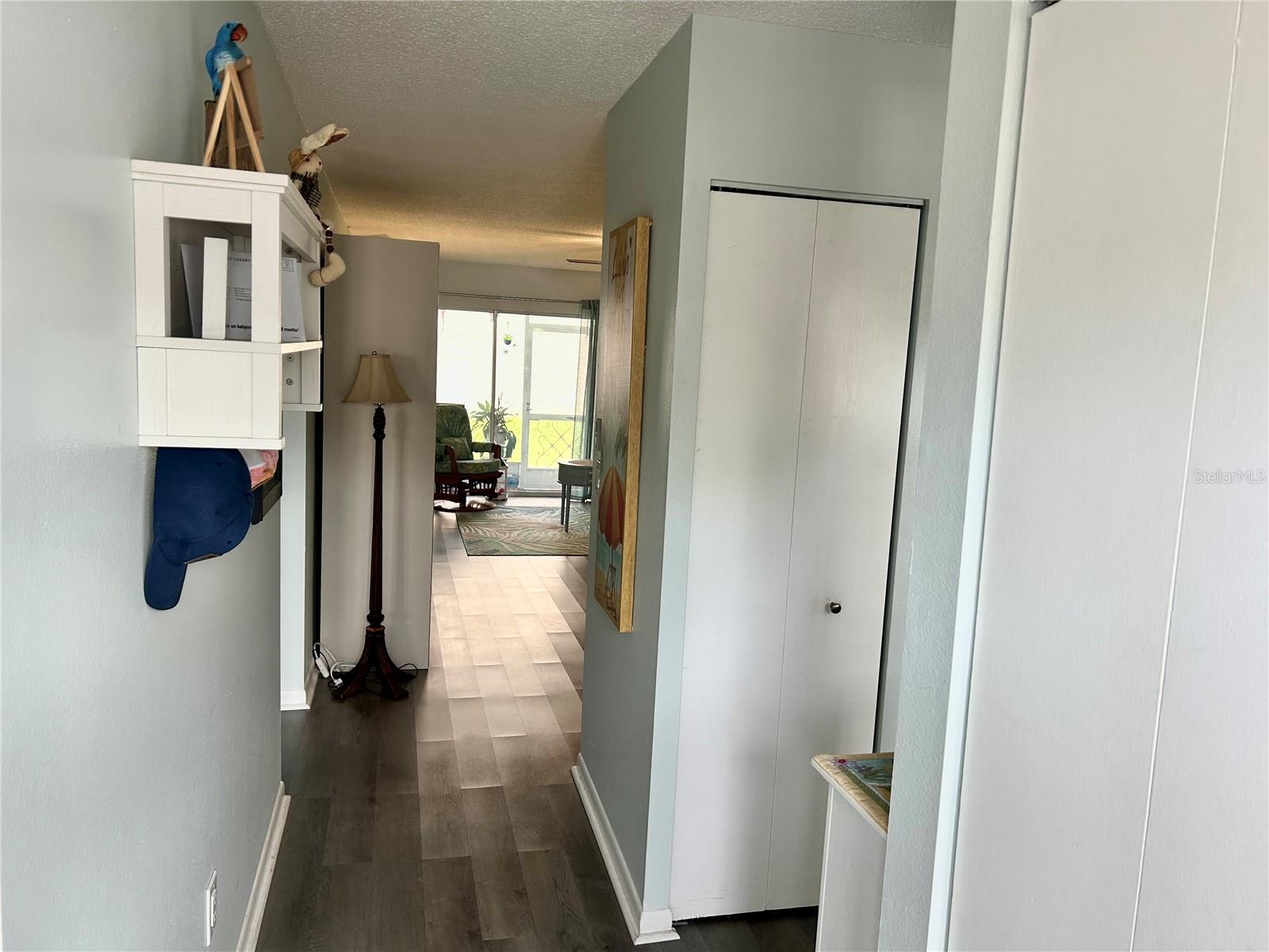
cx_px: 634
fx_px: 953
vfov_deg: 53.1
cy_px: 476
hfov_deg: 67.3
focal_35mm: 26
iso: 80
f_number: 1.5
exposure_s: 1/121
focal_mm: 5.7
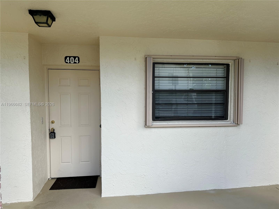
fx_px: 193
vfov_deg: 56.8
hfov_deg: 71.6
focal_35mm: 24
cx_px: 140
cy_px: 104
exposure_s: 1/1062
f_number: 1.78
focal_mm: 6.86
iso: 80
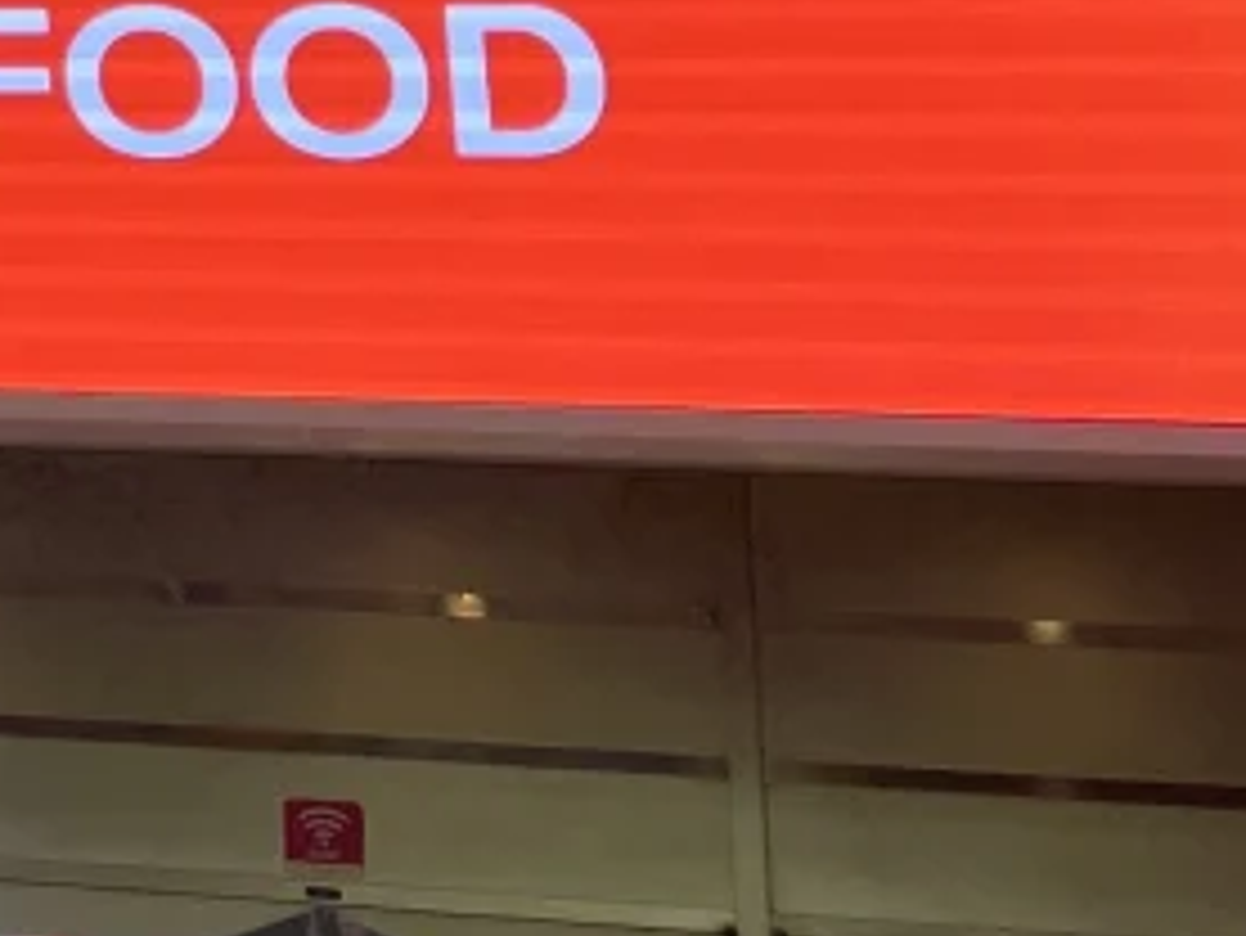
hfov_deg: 12.5
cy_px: -423
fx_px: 4681
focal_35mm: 130
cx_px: -1543
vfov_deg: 11.0
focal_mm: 5.1
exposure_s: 1/120
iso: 32
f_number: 1.6
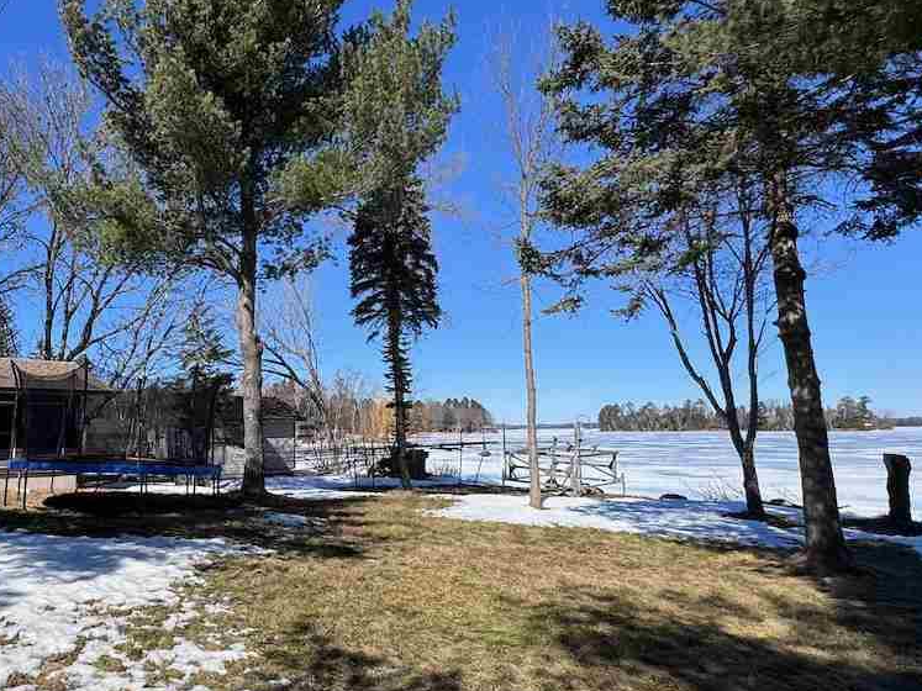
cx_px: 264
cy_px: 349
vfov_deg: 56.8
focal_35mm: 24
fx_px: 639
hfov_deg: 68.3
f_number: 2.2
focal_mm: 2.22
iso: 50
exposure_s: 1/1880
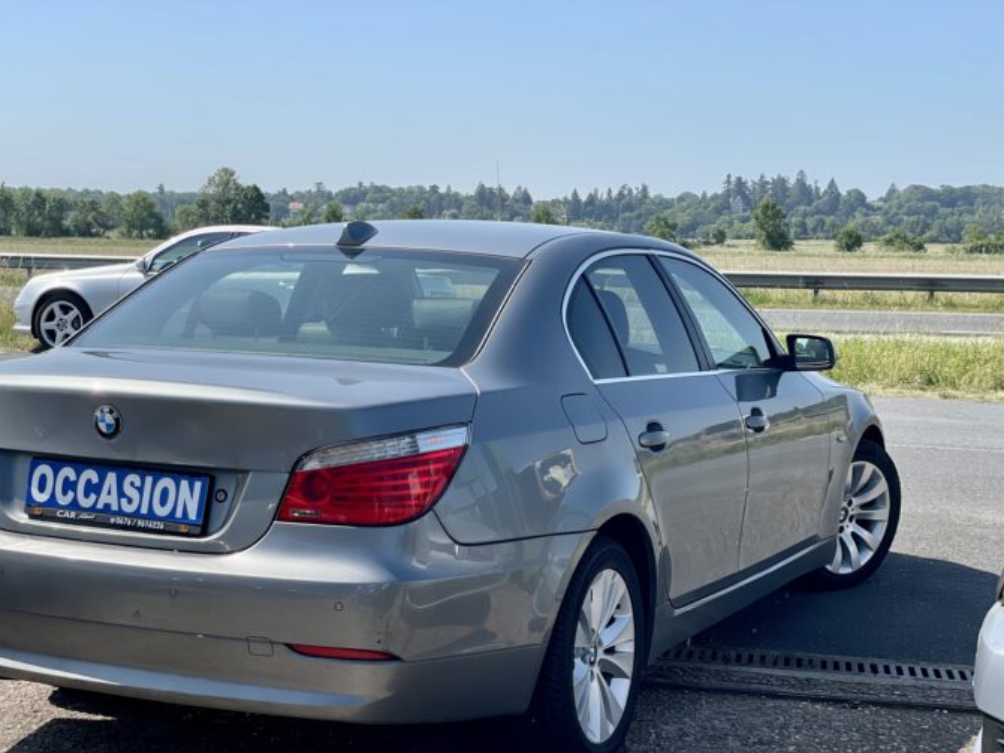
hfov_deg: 31.1
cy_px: 442
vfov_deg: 23.6
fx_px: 1798
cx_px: 420
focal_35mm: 62
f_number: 2
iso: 32
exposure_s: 1/1653
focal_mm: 6
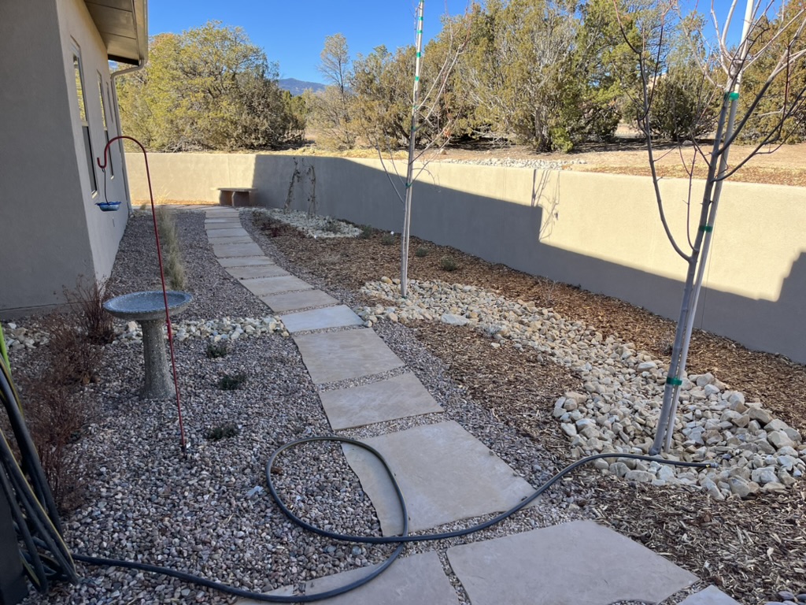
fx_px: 605
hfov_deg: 67.3
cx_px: 403
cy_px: 302
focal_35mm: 26
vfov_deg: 53.1
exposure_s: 1/816
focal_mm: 5.1
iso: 50
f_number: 1.6
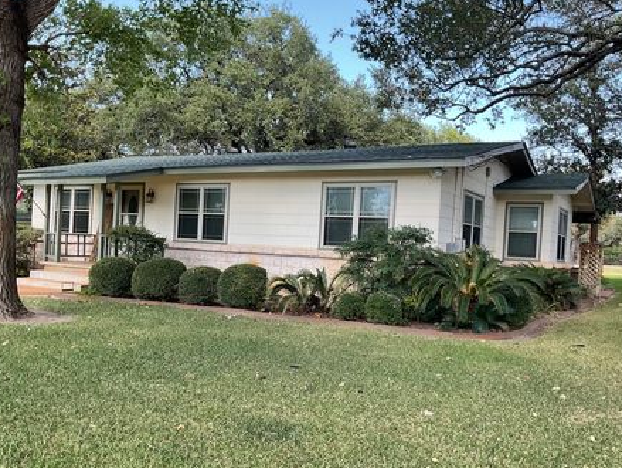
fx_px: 593
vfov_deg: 42.9
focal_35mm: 33
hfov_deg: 55.3
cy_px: 260
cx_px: 289
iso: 16
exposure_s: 1/152
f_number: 1.8
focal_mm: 3
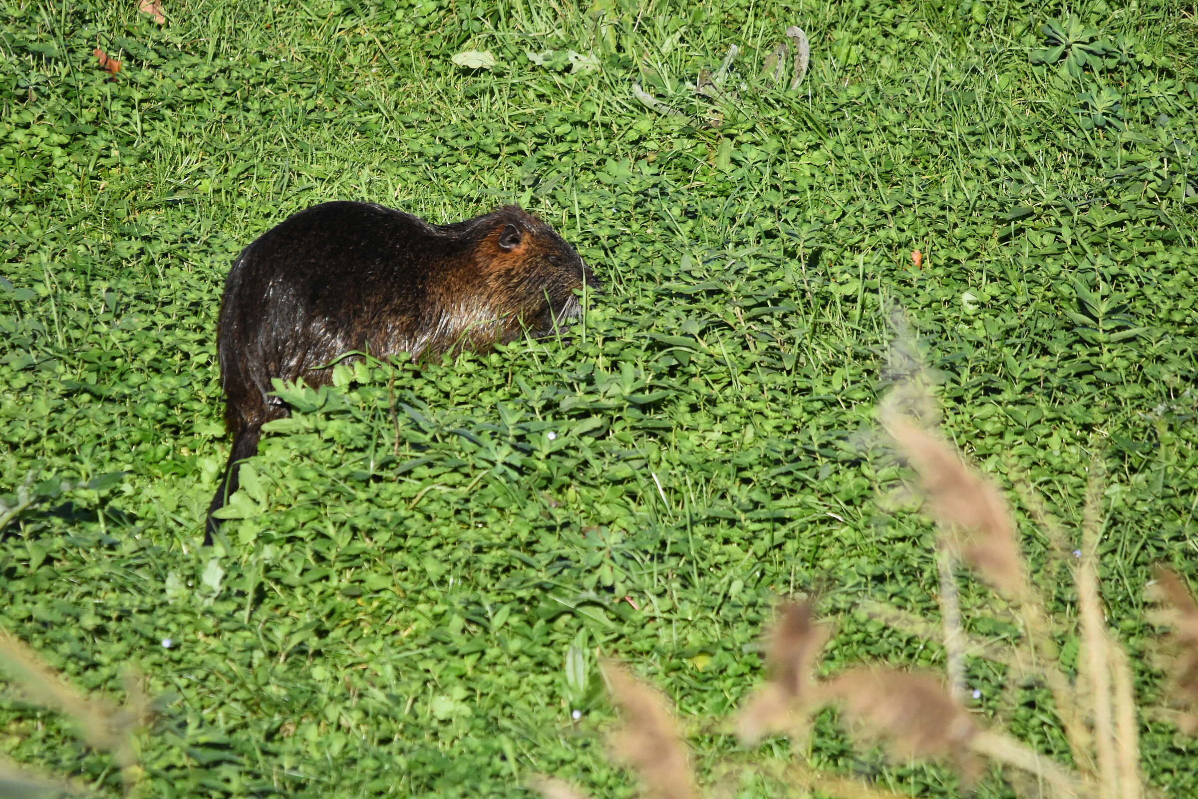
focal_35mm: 750
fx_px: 24956
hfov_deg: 2.7
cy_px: 400
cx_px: 599
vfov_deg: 1.8
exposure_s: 1/4000
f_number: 8
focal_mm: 500
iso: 1600
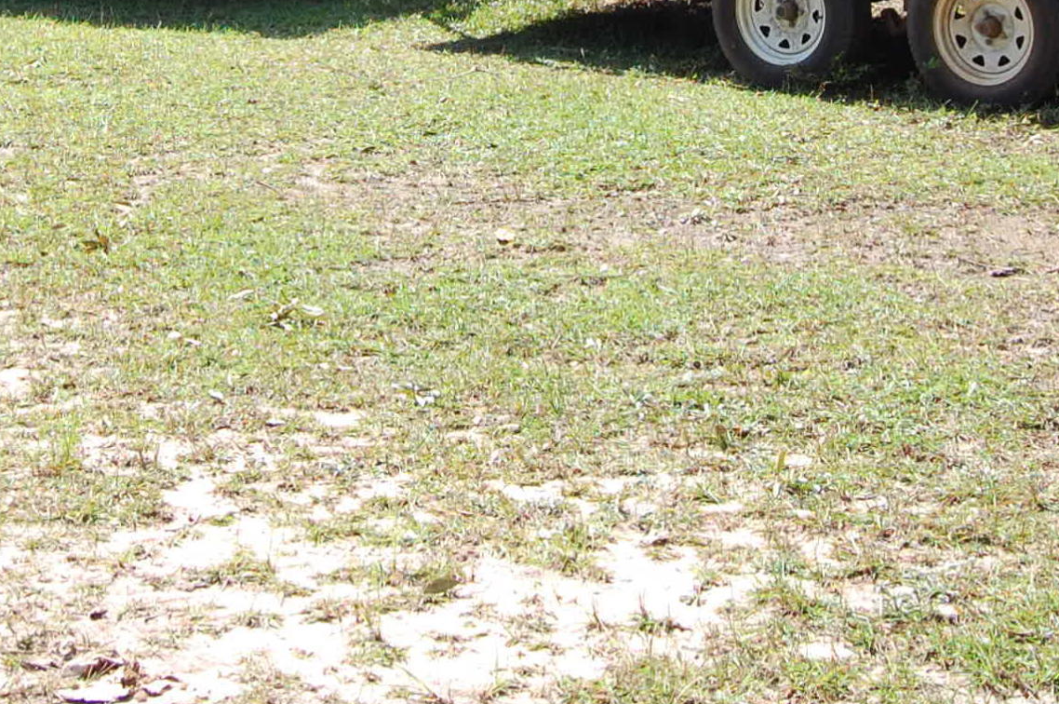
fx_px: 2556
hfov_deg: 23.4
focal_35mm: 87
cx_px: 455
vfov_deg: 15.1
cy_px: -169
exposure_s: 1/200
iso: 200
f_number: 8
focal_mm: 22
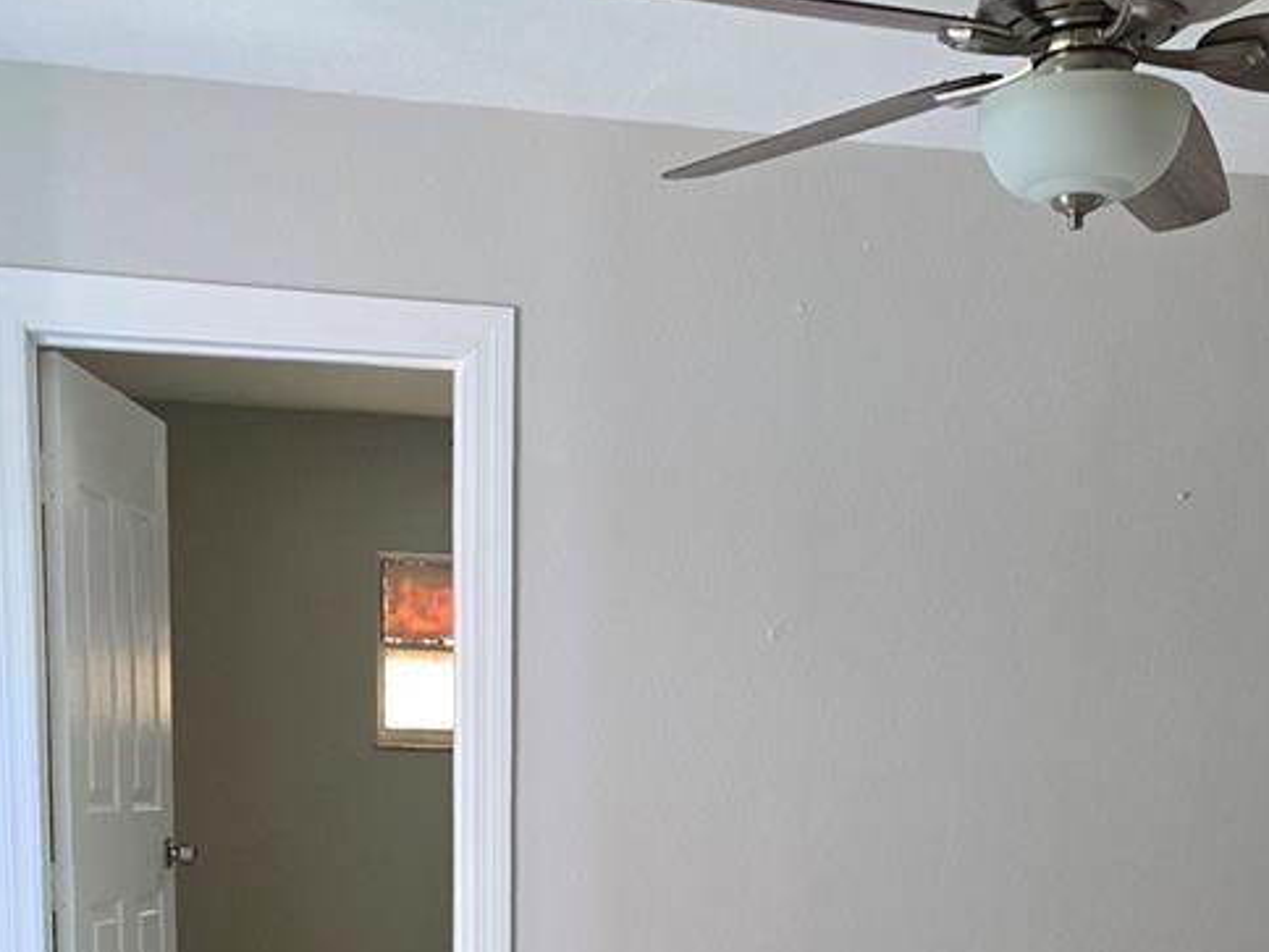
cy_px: 1159
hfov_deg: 33.8
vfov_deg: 23.4
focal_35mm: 57
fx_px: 2090
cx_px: 614
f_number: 1.7
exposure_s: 1/120
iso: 160
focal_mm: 6.3
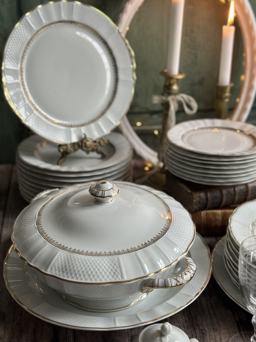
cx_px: 128
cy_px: 171
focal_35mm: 48
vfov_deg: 39.7
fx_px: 473
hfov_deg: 30.3
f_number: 1.78
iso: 125
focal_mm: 6.86
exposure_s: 1/95
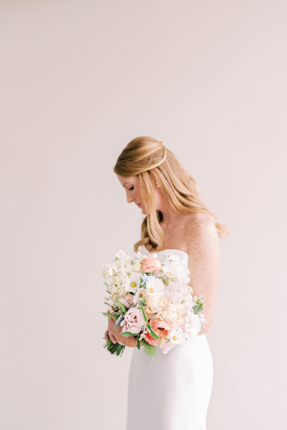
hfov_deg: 27.0
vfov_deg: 39.6
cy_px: 215
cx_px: 144
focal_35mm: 50
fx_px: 598
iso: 64
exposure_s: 1/400
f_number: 1.4
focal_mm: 50
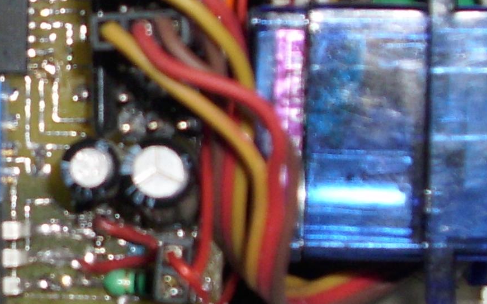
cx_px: -132
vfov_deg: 8.4
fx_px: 2057
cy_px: 89
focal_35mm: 155
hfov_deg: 13.1
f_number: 6.3
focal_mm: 7.6
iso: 50
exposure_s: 1/200
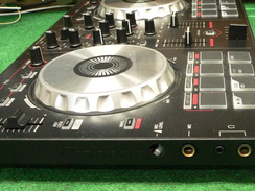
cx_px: 173
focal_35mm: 56
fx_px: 413
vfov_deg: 25.8
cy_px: 146
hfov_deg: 34.0
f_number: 2.8
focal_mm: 6
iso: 200
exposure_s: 1/10
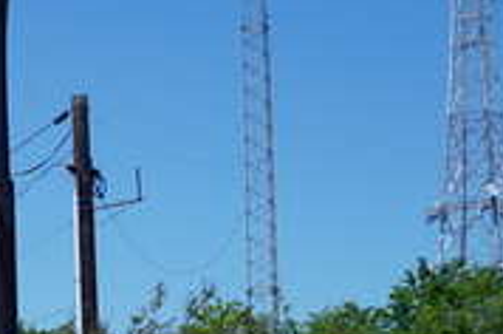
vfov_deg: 8.4
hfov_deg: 11.4
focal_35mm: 162
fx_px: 2259
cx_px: -514
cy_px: 381
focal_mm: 24
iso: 100
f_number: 11
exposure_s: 1/160
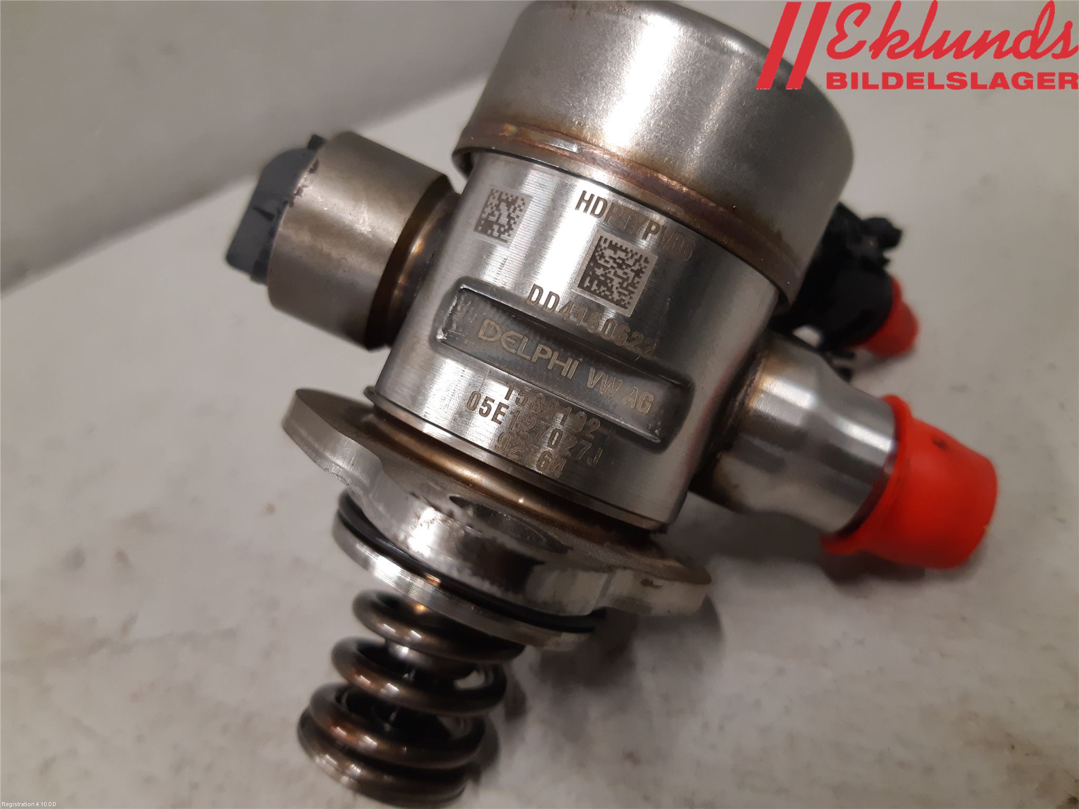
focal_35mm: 26
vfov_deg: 53.1
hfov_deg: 67.3
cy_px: 404
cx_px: 540
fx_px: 810
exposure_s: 1/50
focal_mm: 3.93
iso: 125
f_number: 1.7
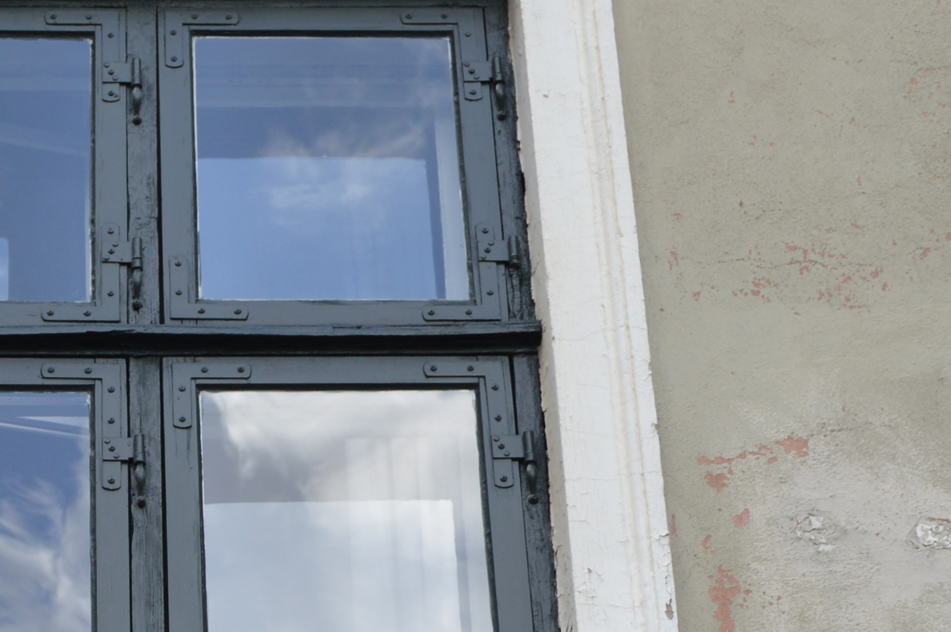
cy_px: 973
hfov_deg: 17.6
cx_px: -69
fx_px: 2982
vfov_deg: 11.5
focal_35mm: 113
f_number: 5.6
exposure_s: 1/125
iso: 100
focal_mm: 22
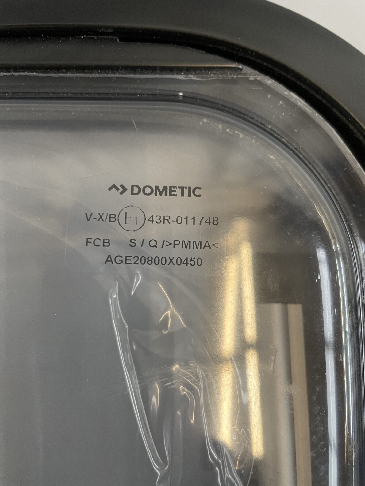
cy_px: 243
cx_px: 182
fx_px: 366
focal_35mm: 26
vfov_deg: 67.3
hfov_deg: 53.1
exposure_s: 1/33
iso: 400
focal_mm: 4.2
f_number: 1.6
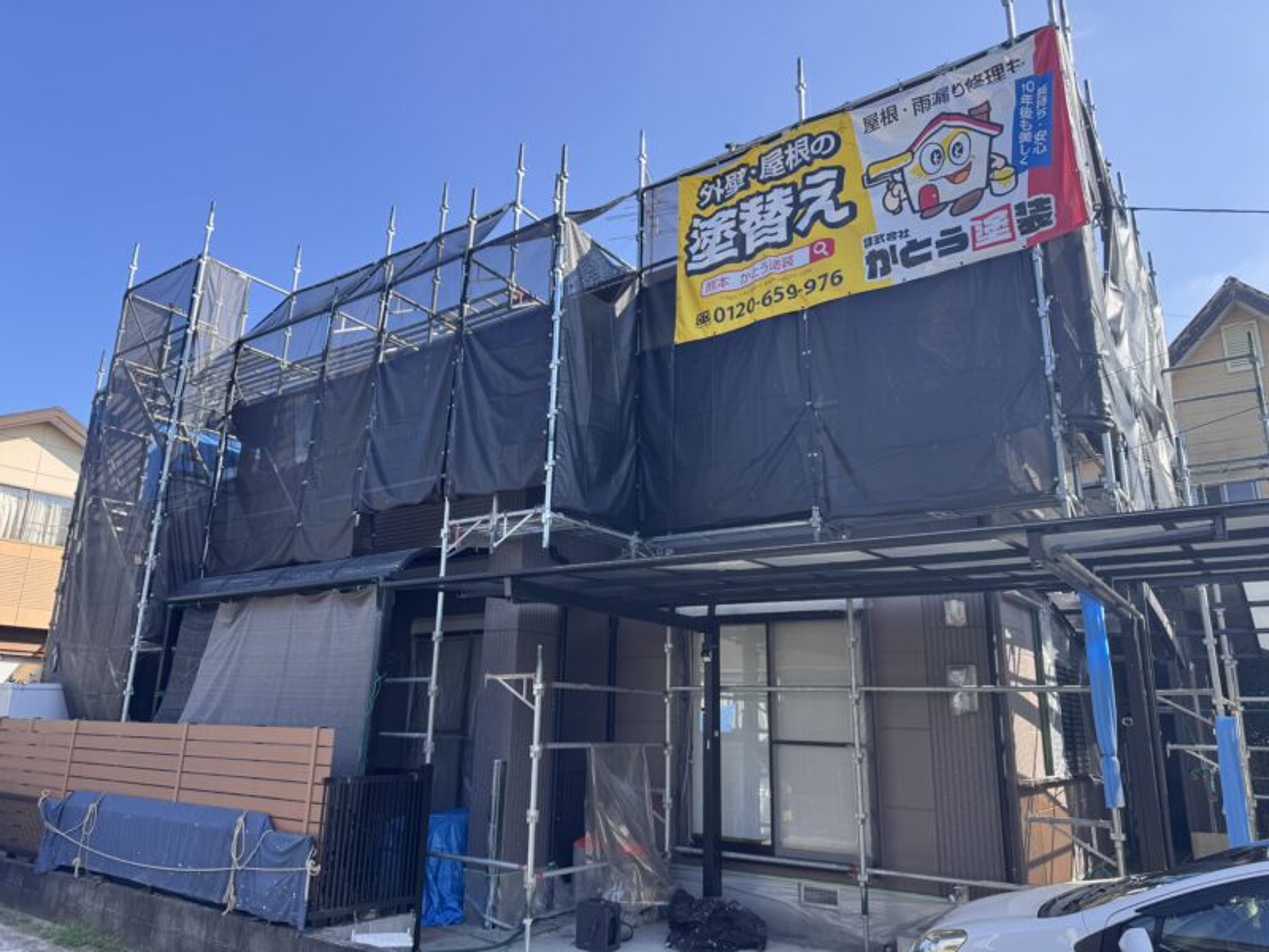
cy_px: 476
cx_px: 634
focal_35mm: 24
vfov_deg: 56.8
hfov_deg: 71.6
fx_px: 880
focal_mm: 6.76
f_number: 1.78
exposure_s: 1/1215
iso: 80
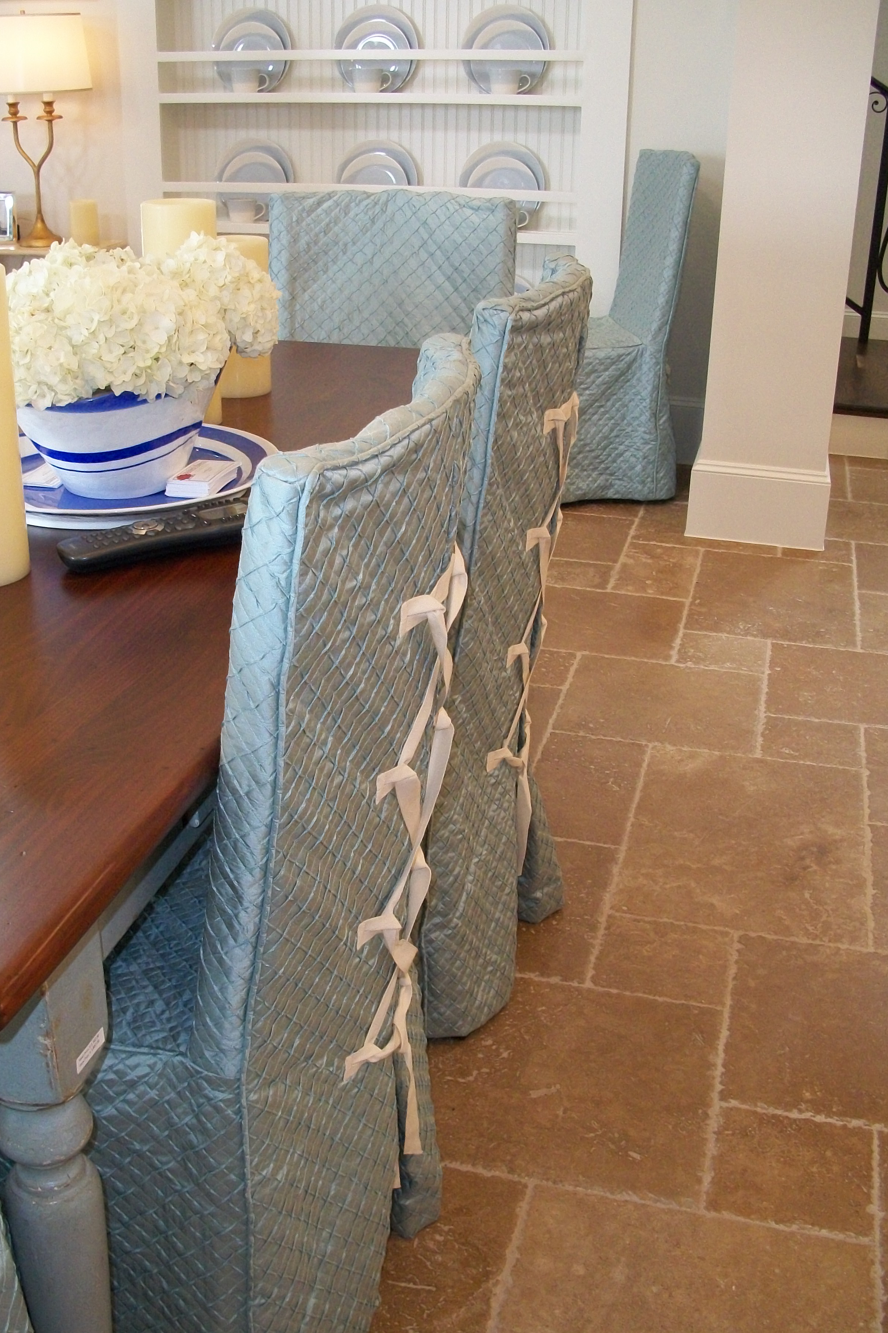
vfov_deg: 51.9
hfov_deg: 35.9
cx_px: 386
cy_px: 665
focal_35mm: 37
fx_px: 1369
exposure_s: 1/60
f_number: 3.1
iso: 352
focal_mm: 6.3
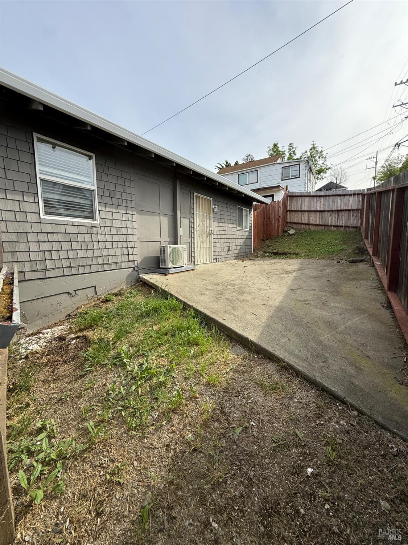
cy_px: 272
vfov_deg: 102.1
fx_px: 220
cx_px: 204
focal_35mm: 14
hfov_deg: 85.7
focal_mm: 2.22
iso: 64
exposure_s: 1/1399
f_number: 2.2
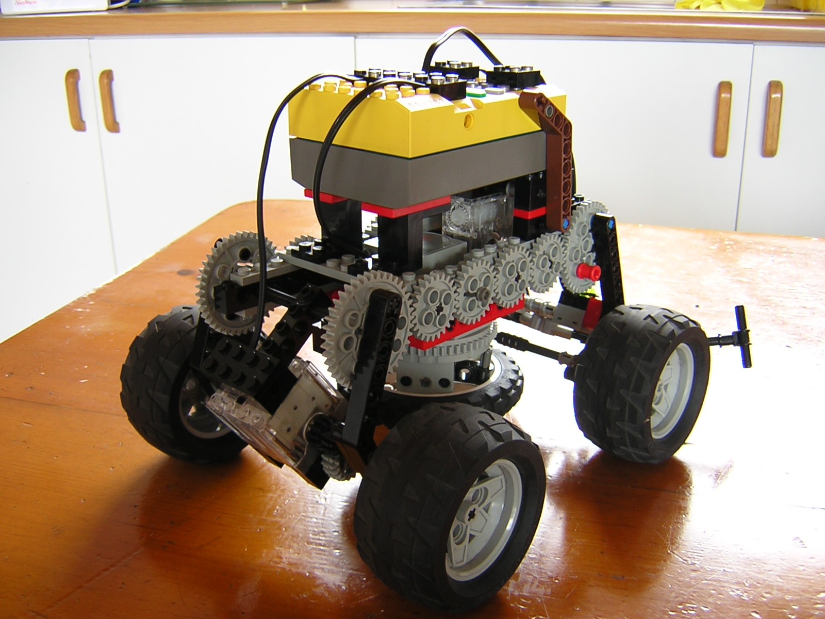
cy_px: 310
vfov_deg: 39.7
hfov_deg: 51.4
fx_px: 858
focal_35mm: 36
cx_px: 412
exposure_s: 1/9.3
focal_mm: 4.7
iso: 100
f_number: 2.6
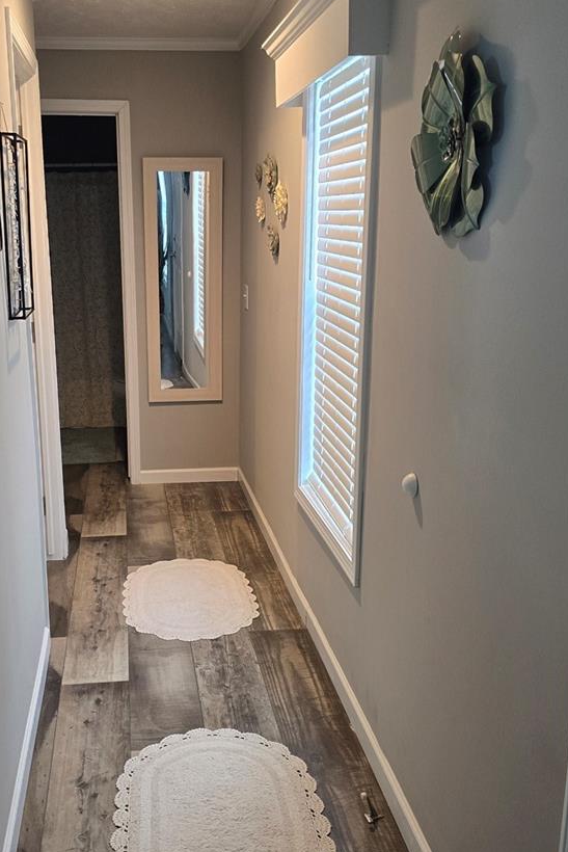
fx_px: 828
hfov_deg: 37.5
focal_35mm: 35
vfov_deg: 54.4
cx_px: 200
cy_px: 441
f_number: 1.7
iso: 250
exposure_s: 1/120
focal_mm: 6.3
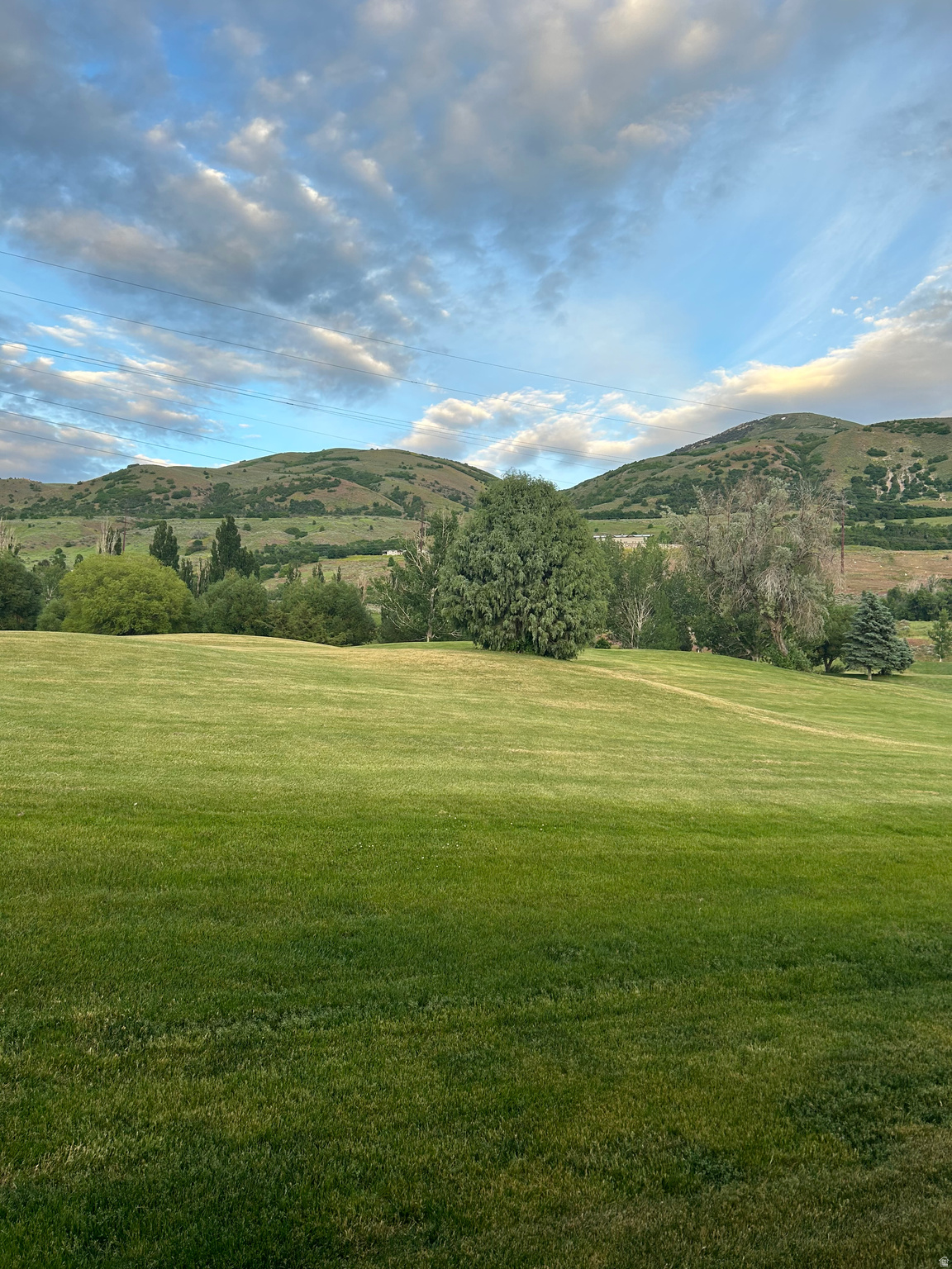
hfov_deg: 53.1
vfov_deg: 67.3
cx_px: 476
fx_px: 953
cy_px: 634
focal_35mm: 26
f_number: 1.5
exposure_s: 1/353
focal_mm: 5.7
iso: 50
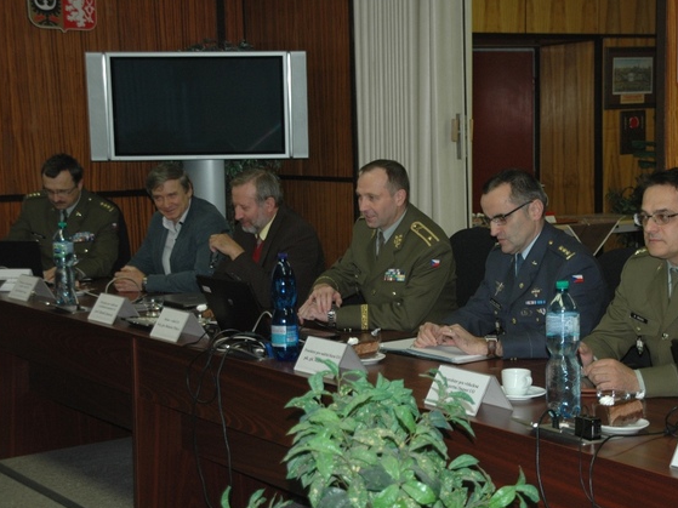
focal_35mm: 66
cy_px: 257
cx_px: 371
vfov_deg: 22.2
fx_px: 1292
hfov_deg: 29.4
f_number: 4.8
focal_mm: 40
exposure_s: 1/60
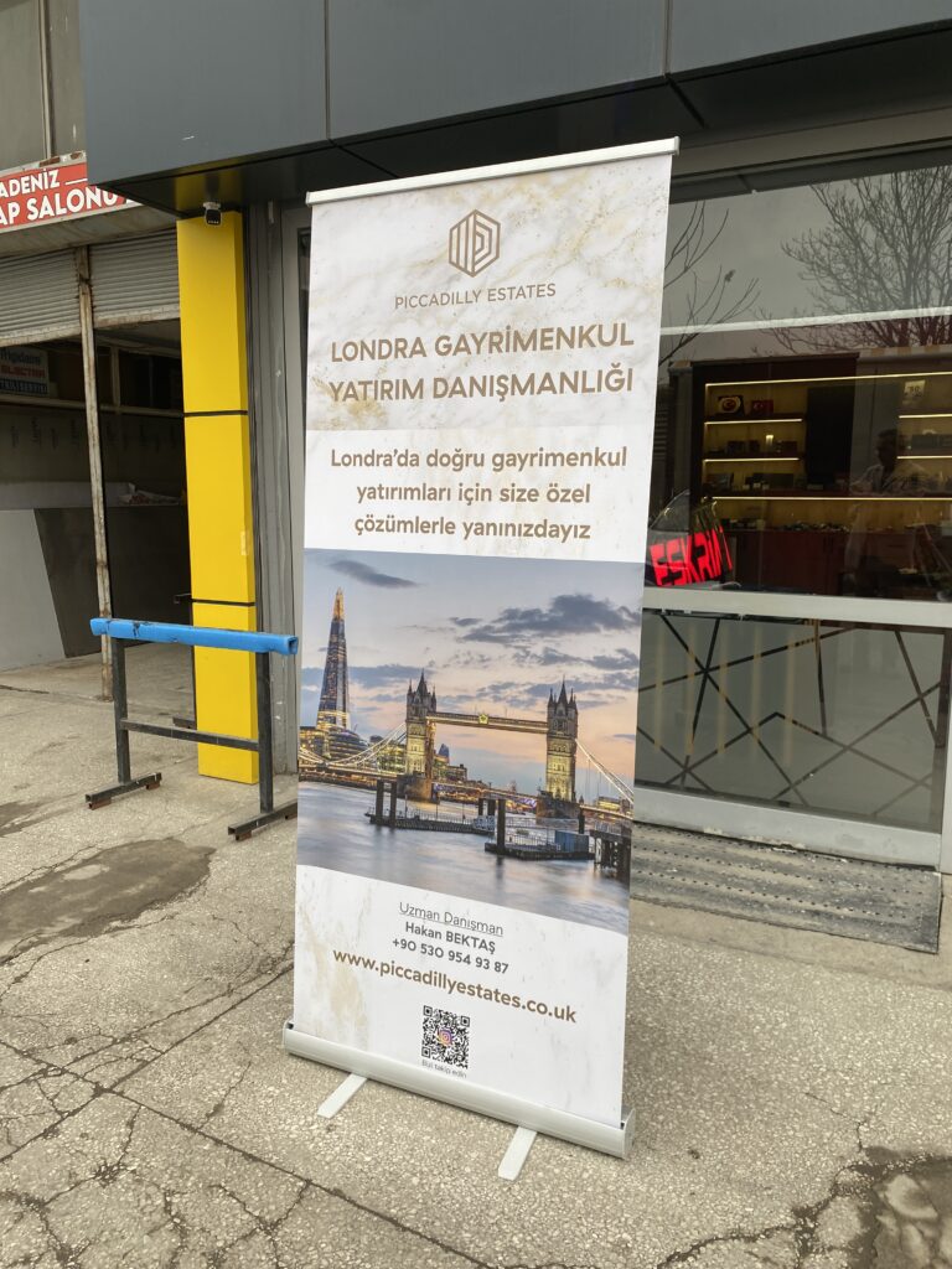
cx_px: 476
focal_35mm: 26
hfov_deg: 53.1
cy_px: 634
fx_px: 953
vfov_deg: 67.3
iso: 32
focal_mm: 4.25
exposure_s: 1/144
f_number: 1.8
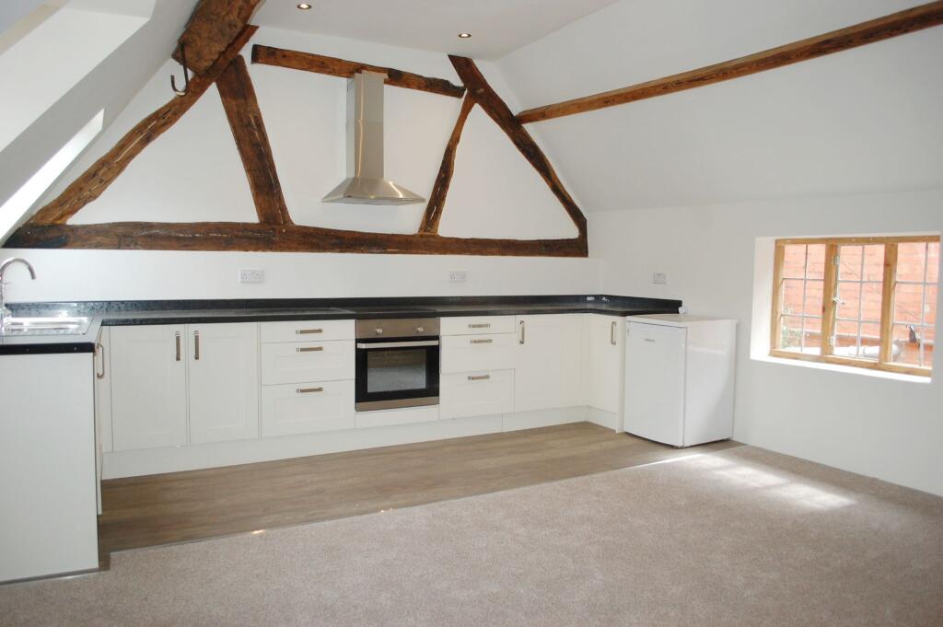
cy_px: 314
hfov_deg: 67.4
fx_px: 707
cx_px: 472
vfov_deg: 47.9
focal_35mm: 27
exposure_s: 1/60
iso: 400
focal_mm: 18
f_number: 3.5
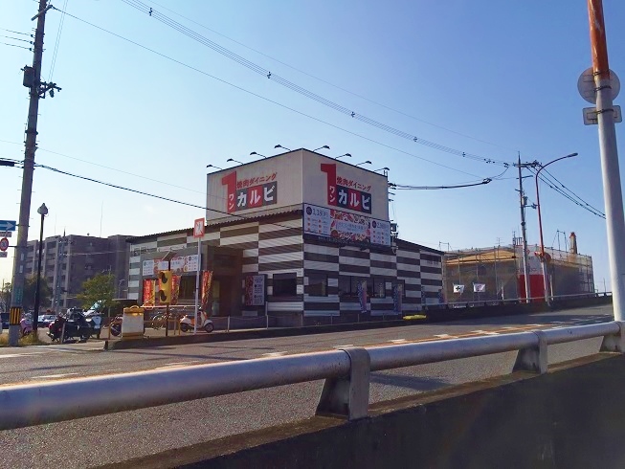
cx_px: 312
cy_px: 234
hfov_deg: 61.7
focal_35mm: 29
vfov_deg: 48.2
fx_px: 524
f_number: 2.2
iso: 32
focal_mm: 4.15
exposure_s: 1/5650
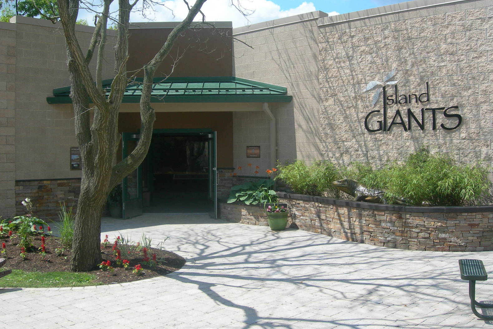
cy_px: 150
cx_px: 244
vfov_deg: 33.4
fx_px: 548
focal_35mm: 40
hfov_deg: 48.5
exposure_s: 1/340
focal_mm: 7.8
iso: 50
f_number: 4.8
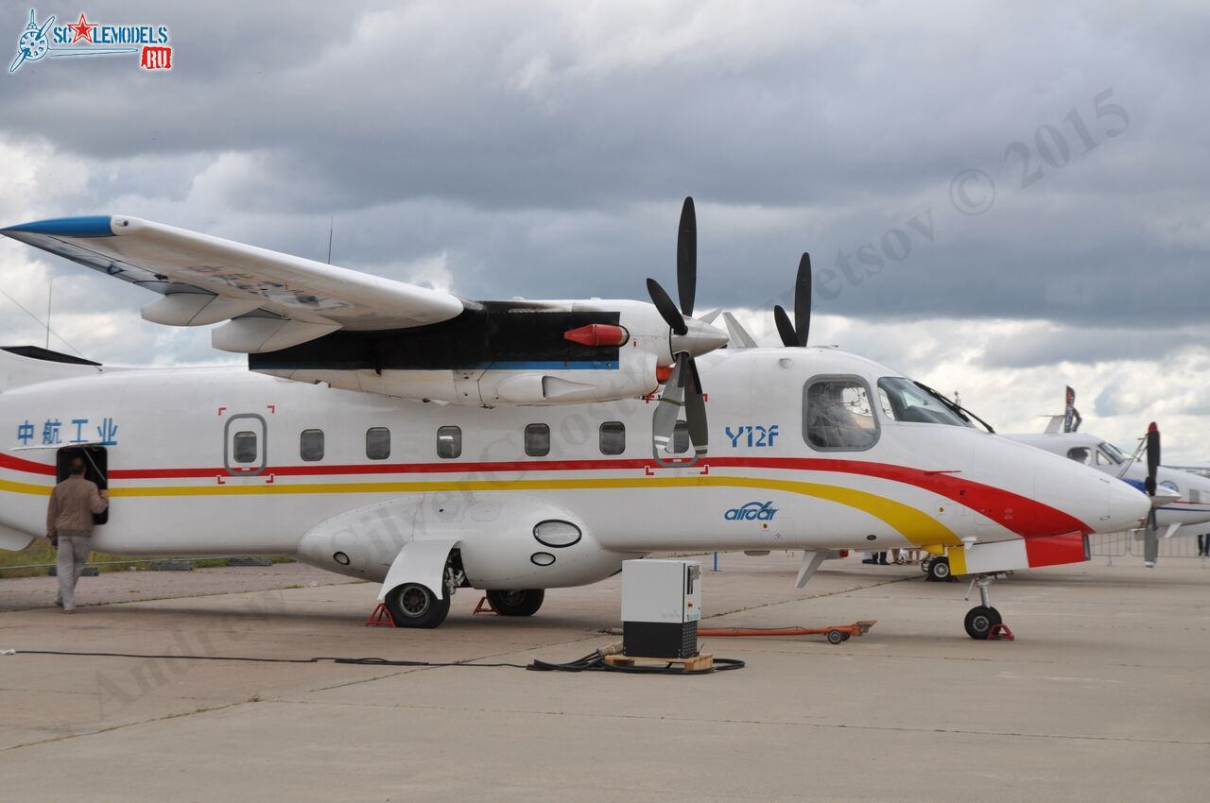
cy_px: 402
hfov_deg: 27.0
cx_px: 605
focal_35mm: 75
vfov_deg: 18.1
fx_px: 2518
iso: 200
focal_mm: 50
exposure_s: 1/200
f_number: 8
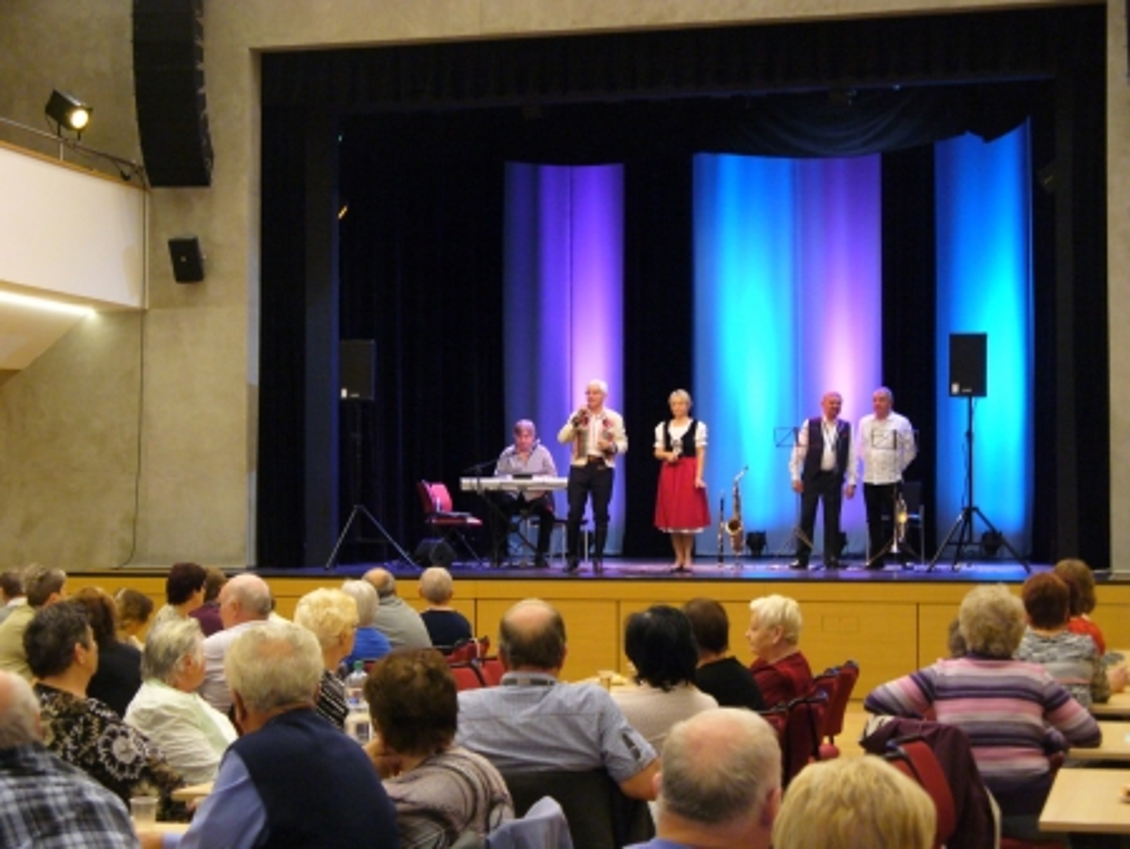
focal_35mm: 69
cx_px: 565
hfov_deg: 28.1
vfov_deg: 21.3
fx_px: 2254
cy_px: 424
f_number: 3.2
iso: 200
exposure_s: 1/10
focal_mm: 11.4
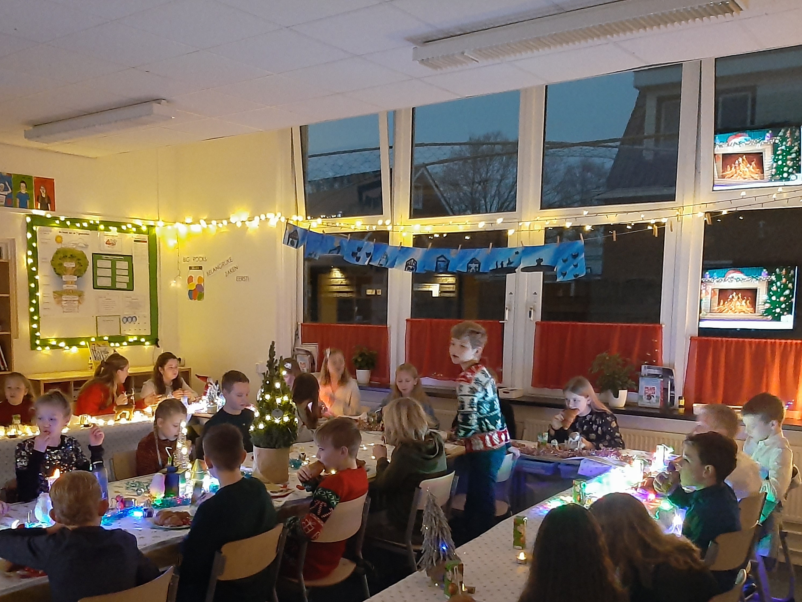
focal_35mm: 35
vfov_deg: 40.3
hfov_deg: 52.1
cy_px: 387
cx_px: 300
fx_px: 811
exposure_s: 1/20
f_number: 1.7
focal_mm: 3.93
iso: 1000
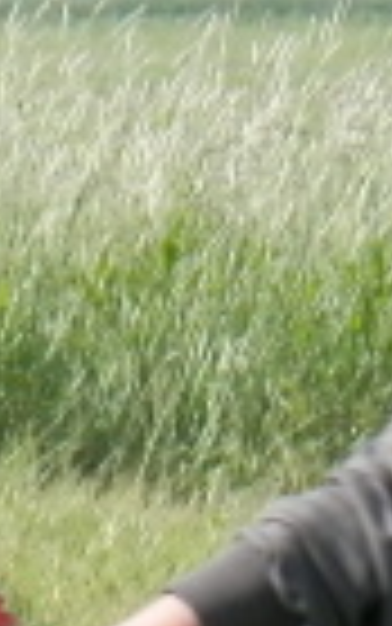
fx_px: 38762
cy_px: 921
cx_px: 135
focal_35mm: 2270
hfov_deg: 0.6
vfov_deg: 0.9
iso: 100
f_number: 6.9
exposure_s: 1/200
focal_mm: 71.6
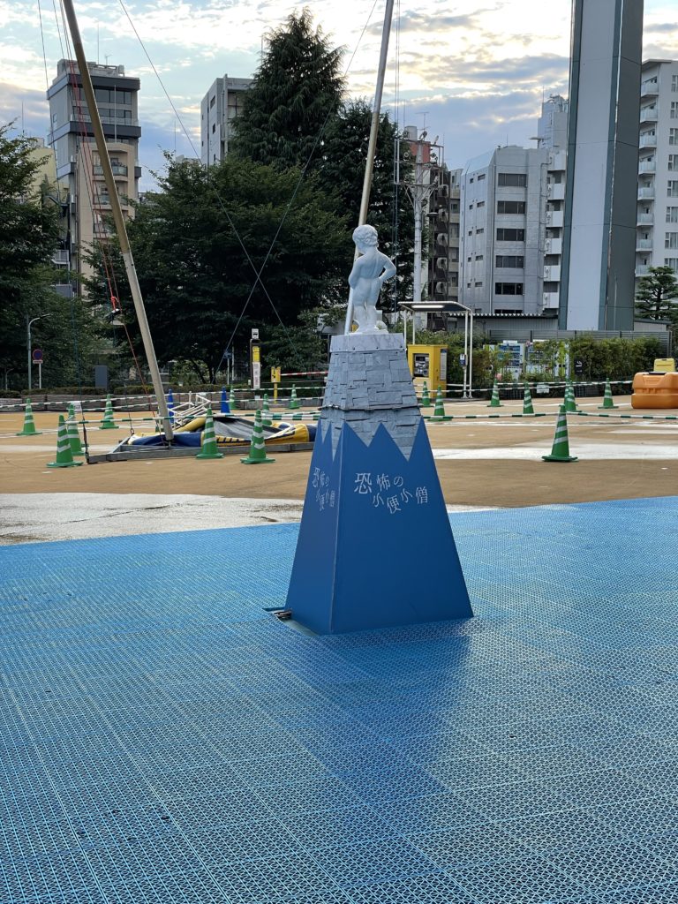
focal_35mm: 52
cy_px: 452
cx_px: 339
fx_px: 1358
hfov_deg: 28.0
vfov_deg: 36.8
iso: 25
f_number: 2
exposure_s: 1/99
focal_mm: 6
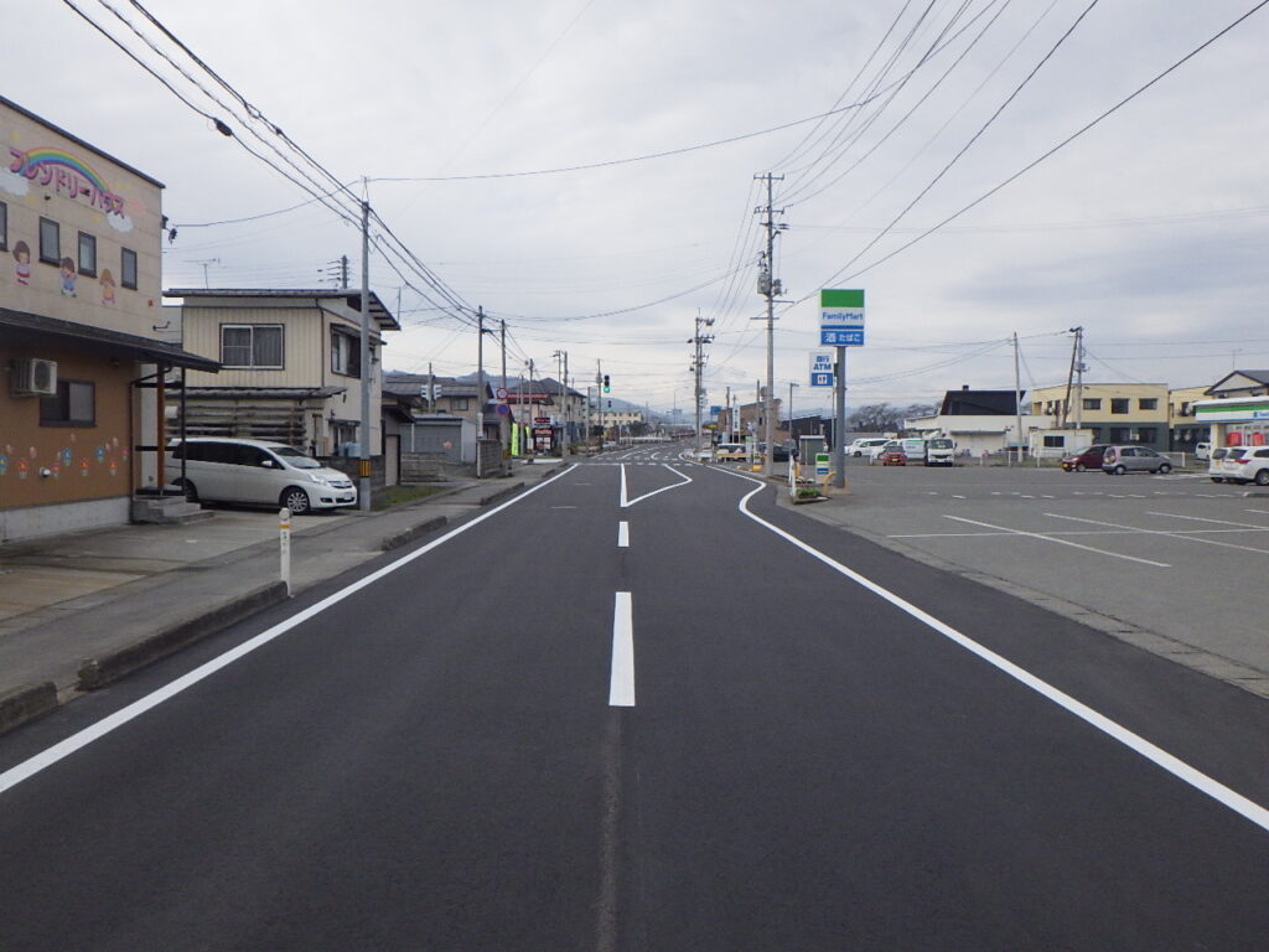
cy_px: 476
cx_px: 634
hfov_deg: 63.4
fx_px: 1026
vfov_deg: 49.7
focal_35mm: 28
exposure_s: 1/1000
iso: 250
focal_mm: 5
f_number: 4.2
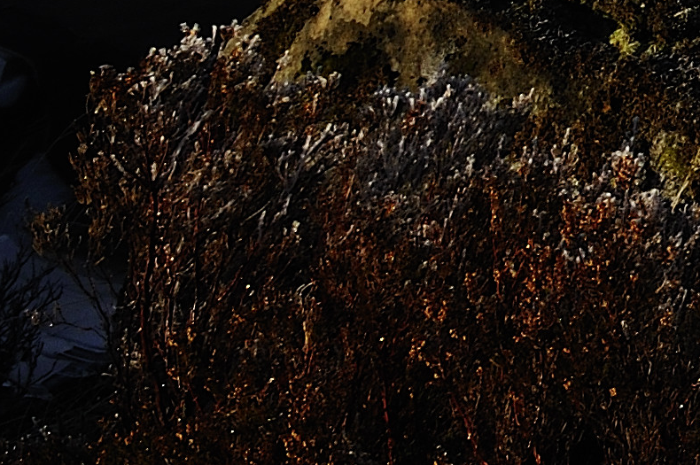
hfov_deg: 12.6
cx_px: 1810
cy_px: -771
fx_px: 2214
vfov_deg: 10.0
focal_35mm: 114
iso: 200
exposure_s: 1/100
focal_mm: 14
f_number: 10
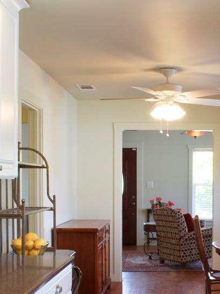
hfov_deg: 23.8
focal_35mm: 61
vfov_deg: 31.4
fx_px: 517
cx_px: 168
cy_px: 198
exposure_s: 1
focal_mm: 18
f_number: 20
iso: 100
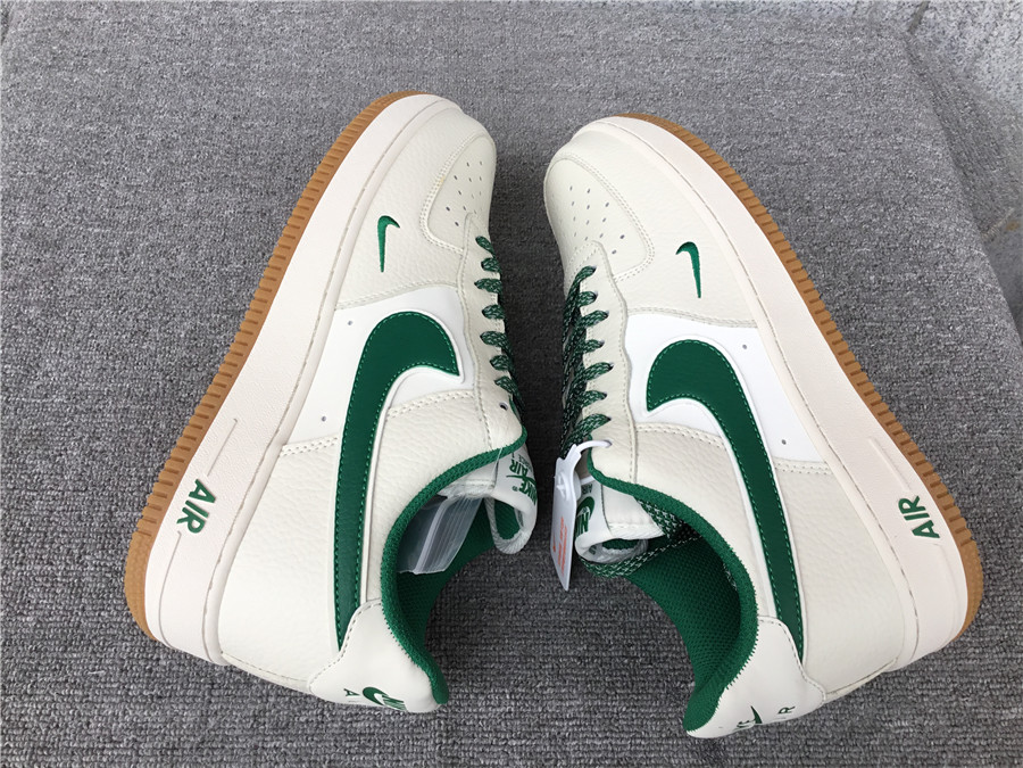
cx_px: 512
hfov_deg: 58.4
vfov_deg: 45.4
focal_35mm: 31
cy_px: 384
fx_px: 916
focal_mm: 3.3
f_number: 2.4
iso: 25
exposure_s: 1/148
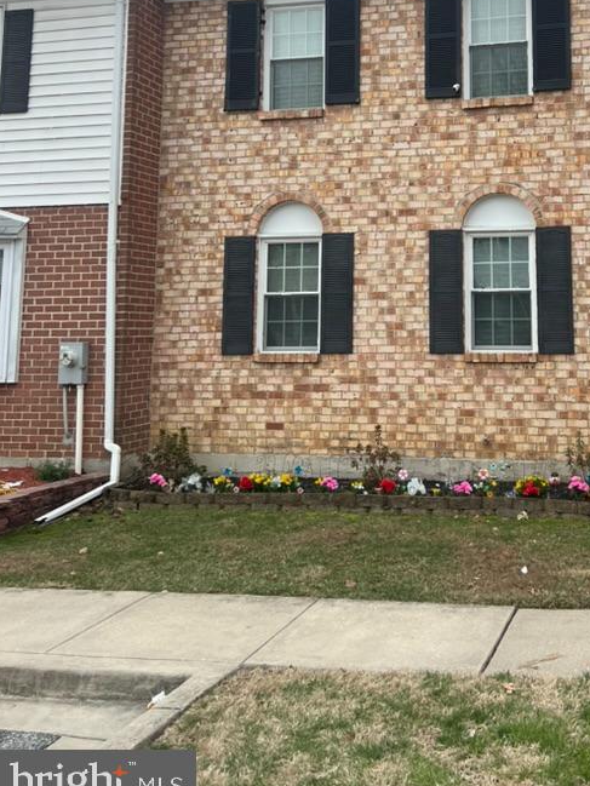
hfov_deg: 34.2
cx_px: 460
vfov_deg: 44.2
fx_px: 931
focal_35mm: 41
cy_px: 195
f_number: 1.5
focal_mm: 5.7
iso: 50
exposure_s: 1/1377
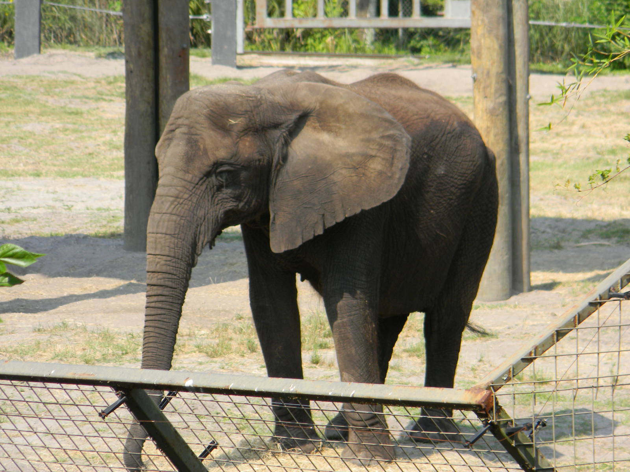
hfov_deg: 4.8
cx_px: 315
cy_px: 236
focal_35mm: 414
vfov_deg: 3.6
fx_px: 7535
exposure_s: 1/200
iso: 80
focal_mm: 75
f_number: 5.4
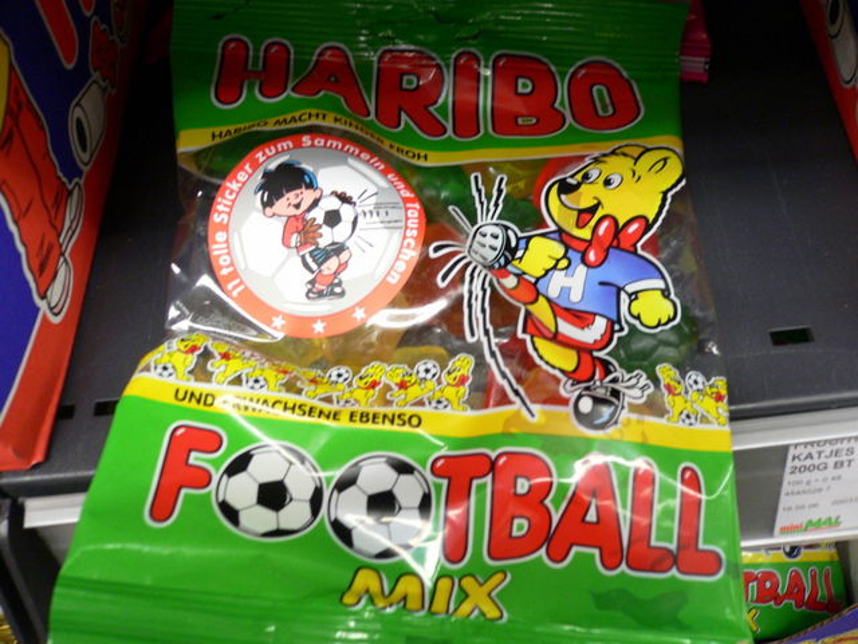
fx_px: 868
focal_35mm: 35
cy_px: 322
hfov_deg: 52.6
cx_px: 429
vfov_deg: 40.7
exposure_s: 1/15
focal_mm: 5.8
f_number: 2.8
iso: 150
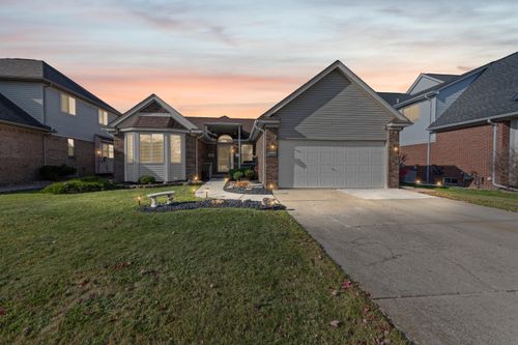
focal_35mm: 14
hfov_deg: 104.3
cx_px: 259
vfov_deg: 81.2
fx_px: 201
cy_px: 172
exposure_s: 1/1000
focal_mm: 14
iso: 500
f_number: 10
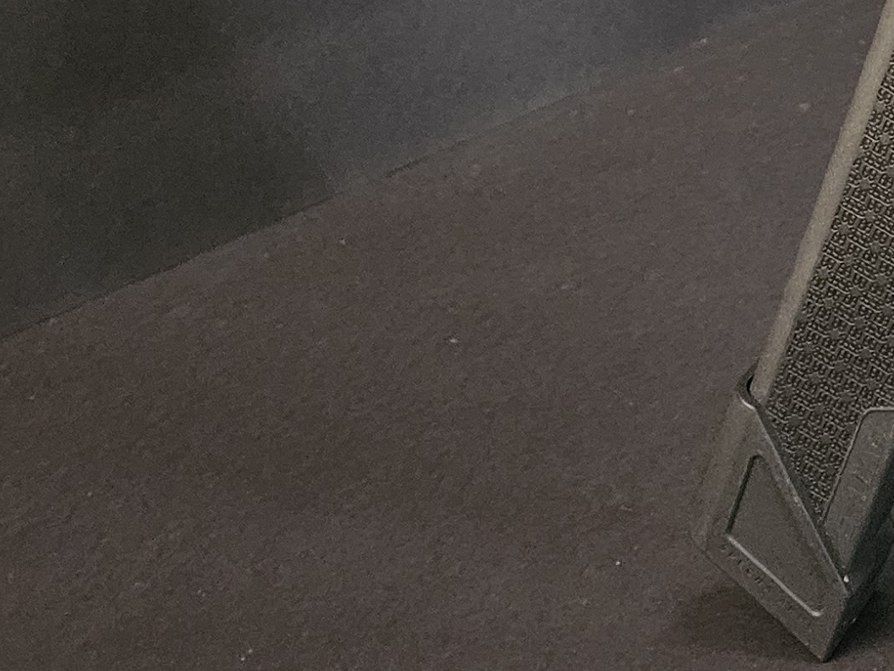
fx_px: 2247
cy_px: -288
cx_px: 1209
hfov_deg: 20.3
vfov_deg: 15.8
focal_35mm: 87
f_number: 1.8
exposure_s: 1/25
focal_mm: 5.4
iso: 1250
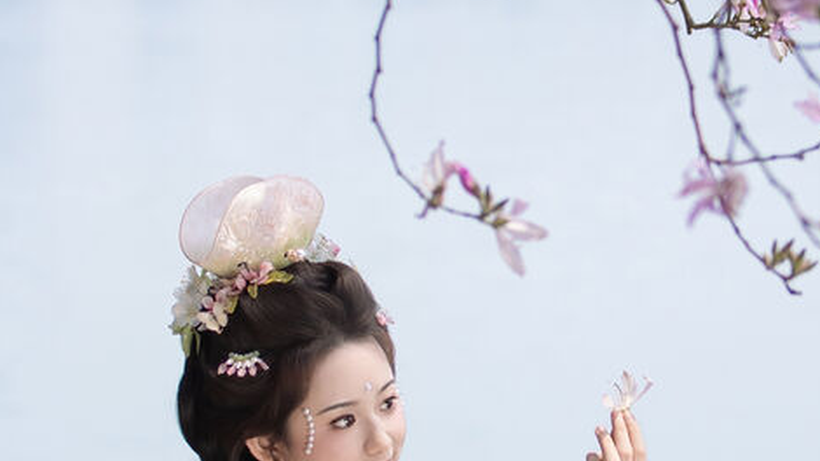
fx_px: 6108
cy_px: 314
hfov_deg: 7.7
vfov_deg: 4.3
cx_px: 553
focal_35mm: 281
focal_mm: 70
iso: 100
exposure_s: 1/1600
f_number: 2.8
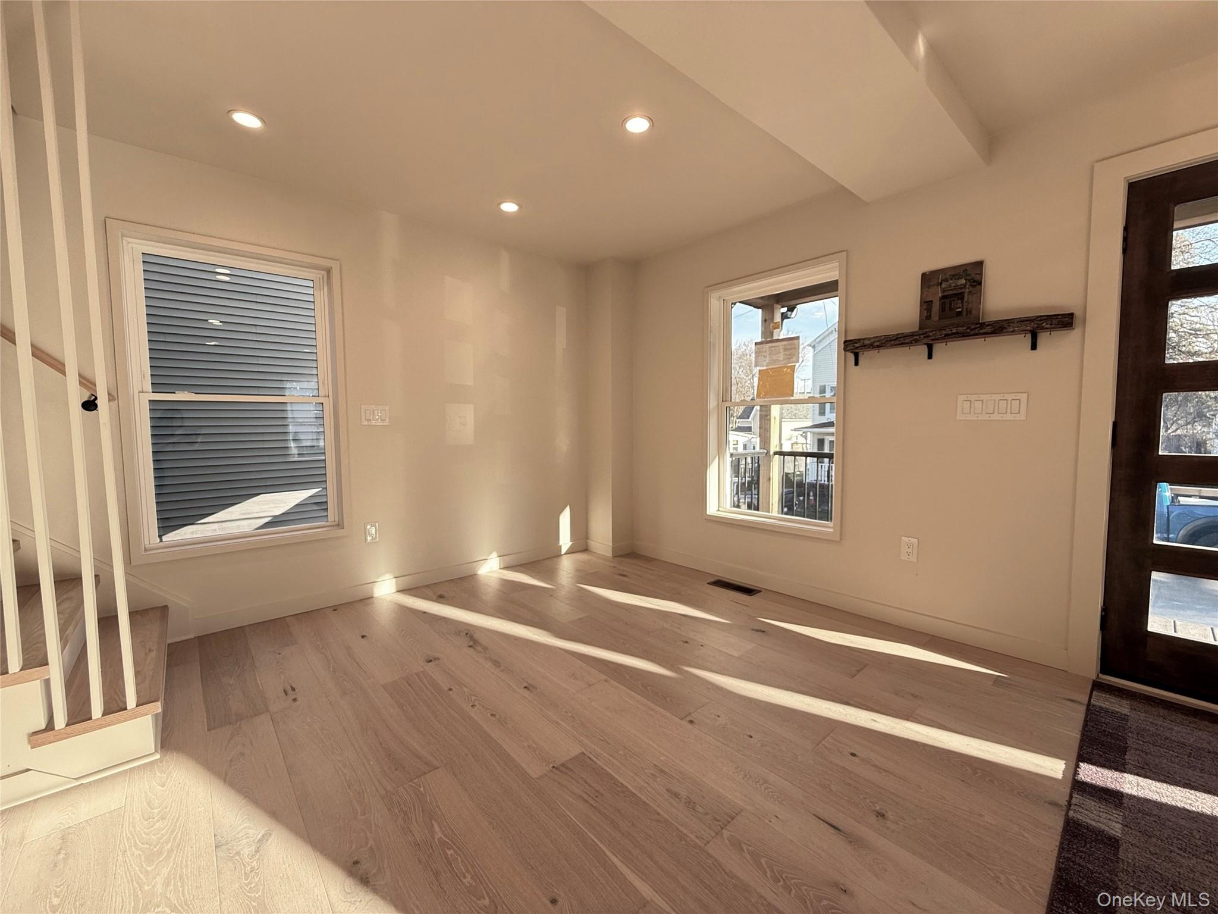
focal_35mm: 14
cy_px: 457
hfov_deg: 102.1
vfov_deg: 85.7
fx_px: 493
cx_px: 609
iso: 64
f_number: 2.2
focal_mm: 2.22
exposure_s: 1/120
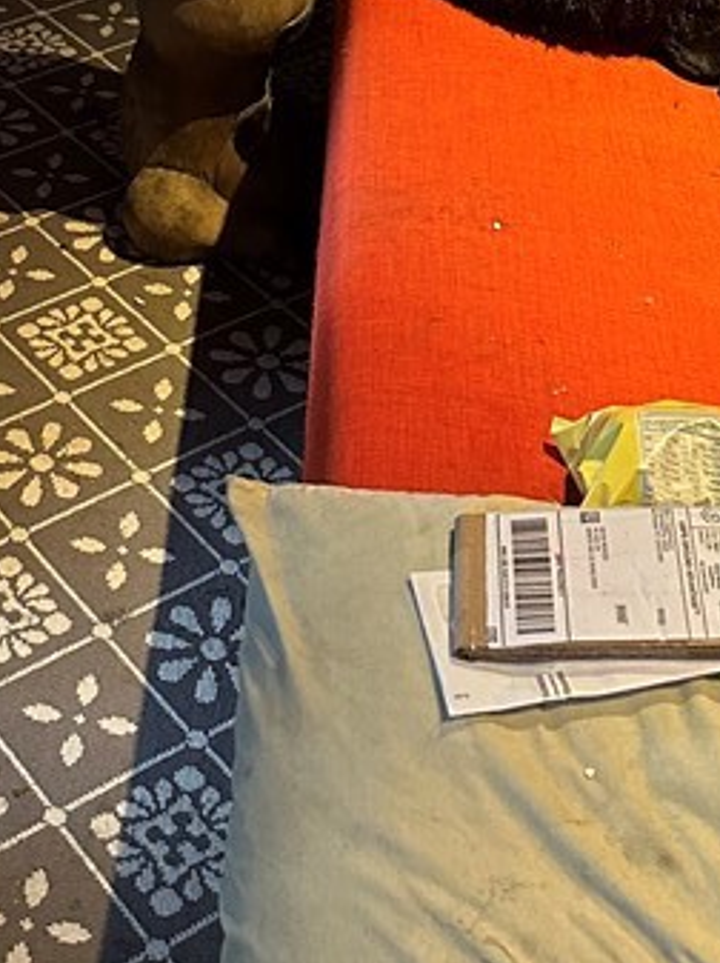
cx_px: 31
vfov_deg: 24.2
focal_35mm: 73
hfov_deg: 19.6
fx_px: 2028
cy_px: -200
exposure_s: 1/30
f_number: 1.78
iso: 1000
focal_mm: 6.86
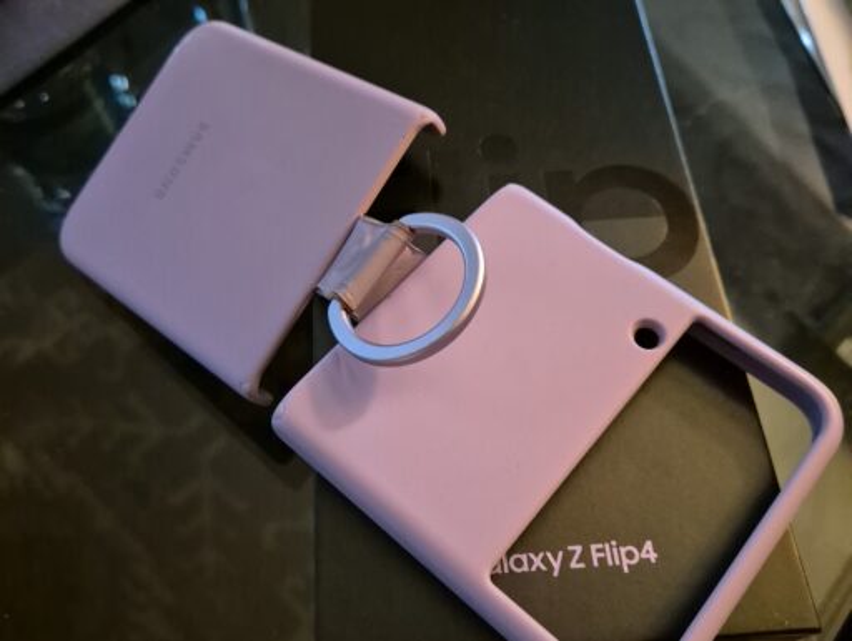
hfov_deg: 73.9
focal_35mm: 23
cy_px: 320
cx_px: 426
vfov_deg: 59.0
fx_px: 567
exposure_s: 1/100
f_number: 1.8
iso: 2000
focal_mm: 5.4
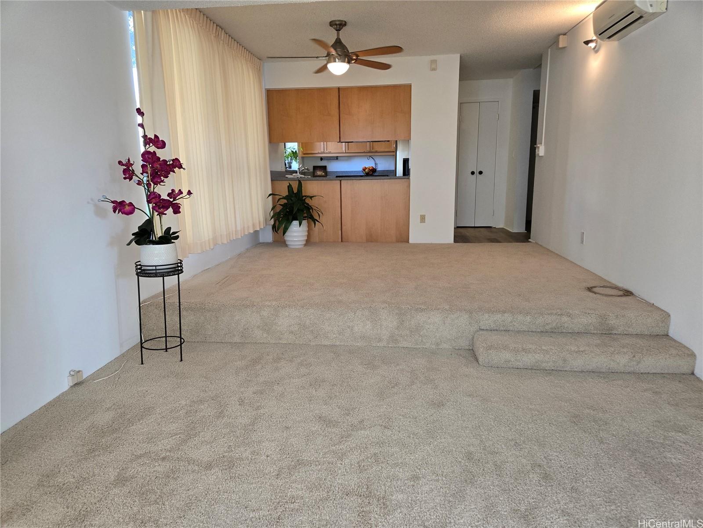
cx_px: 352
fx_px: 467
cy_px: 264
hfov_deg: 73.9
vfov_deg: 58.9
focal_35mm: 23
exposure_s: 1/120
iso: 250
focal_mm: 5.4
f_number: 1.8
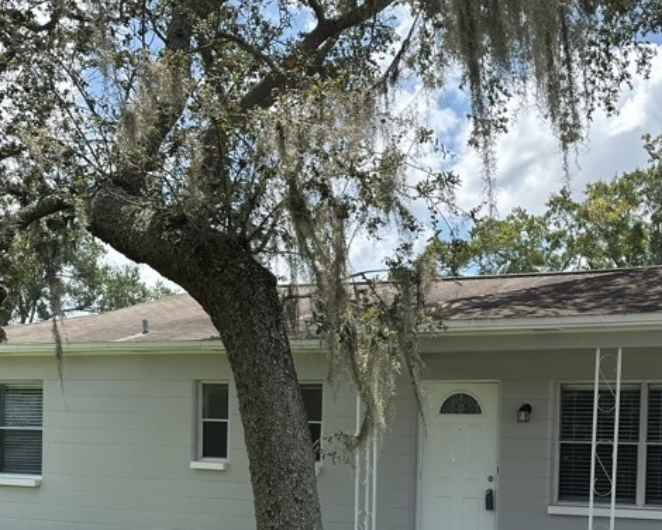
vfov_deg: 28.5
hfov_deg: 35.9
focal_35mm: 51
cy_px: 478
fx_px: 999
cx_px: 493
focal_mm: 6.86
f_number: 1.78
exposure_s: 1/2525
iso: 80
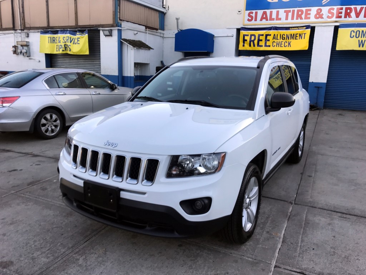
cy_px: 138
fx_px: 296
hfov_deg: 63.4
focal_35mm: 28
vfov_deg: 49.7
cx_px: 183
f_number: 1.8
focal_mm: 3.99
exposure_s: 1/159
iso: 20
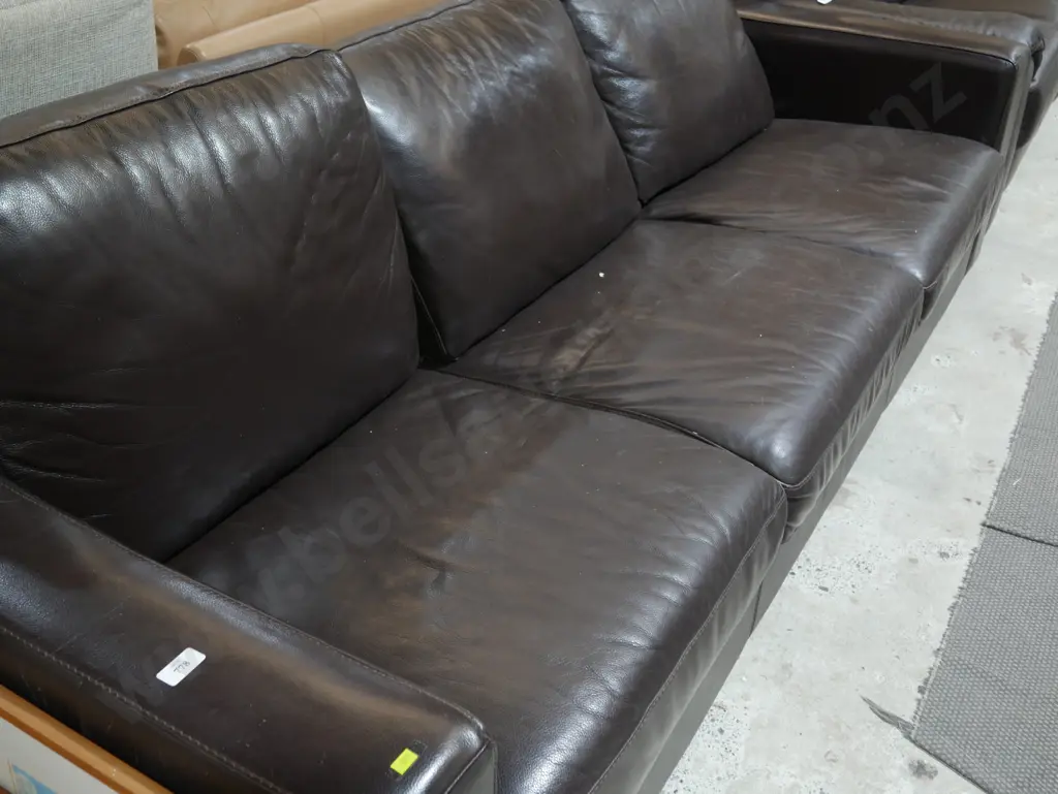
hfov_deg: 49.0
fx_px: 1162
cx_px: 529
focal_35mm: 38
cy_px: 397
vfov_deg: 37.8
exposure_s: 1/60
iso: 500
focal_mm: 19
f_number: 4.1
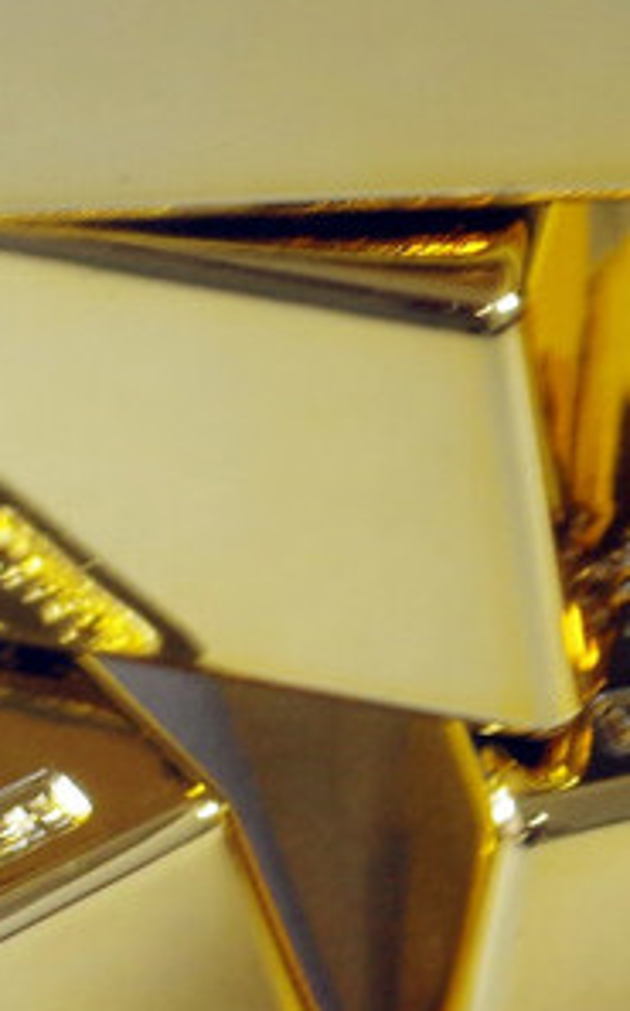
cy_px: 390
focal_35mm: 618
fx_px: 17019
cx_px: 657
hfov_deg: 2.1
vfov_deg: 3.4
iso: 800
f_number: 5.6
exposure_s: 1/100
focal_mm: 100
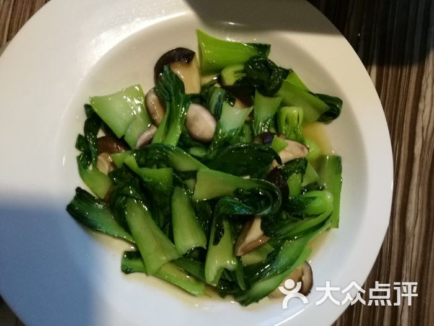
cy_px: 163
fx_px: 339
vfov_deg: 51.4
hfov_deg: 65.3
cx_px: 217
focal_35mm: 27
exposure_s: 1/25
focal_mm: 4.5
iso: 500
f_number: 2.2
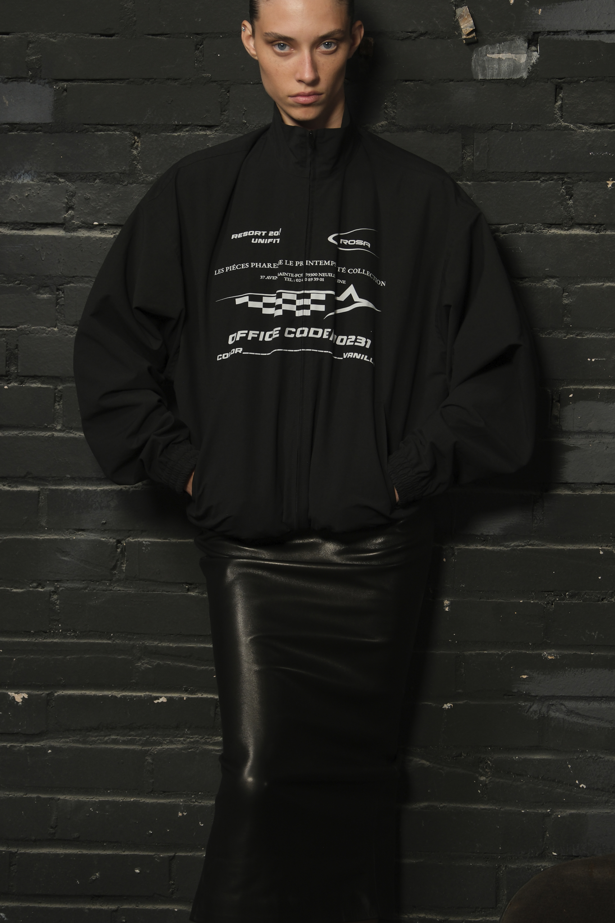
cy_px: 462
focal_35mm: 80
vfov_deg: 25.4
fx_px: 2050
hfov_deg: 17.1
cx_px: 308
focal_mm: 53.3
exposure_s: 1/125
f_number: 4
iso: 500
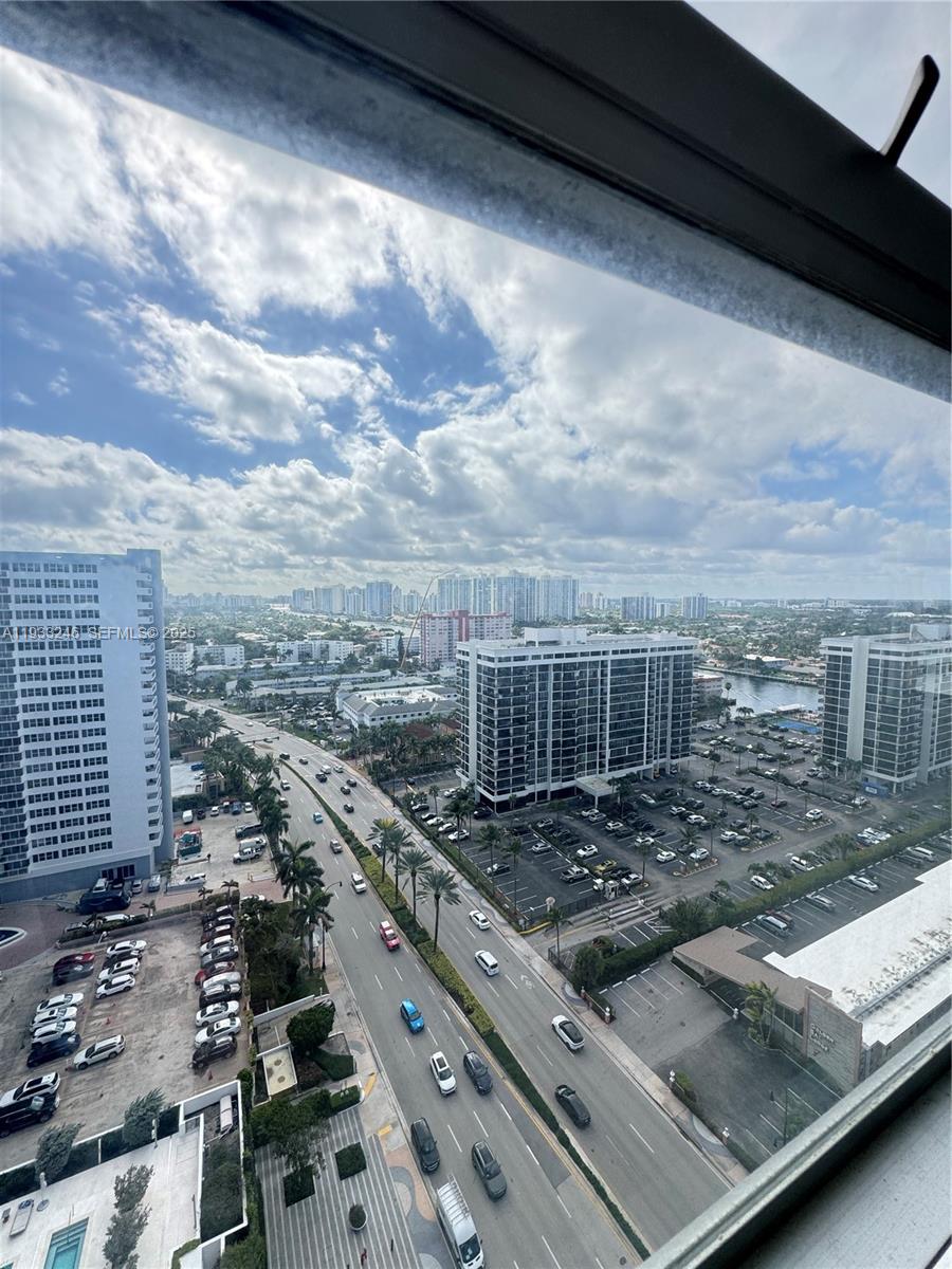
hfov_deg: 85.7
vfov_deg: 102.1
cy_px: 634
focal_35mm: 14
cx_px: 476
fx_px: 513
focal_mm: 2.22
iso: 40
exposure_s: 1/1094
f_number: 2.2
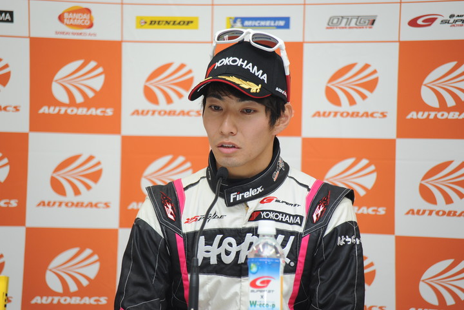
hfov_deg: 10.3
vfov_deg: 6.9
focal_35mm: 200
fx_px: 2578
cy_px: 155
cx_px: 232
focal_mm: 200
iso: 800
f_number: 5.6
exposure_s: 1/125
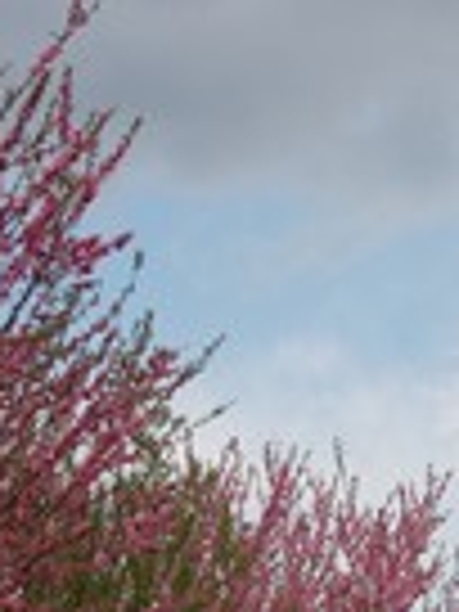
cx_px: 756
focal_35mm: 125
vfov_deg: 15.5
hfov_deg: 11.2
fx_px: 2210
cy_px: 587
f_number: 5.6
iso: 200
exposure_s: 1/640
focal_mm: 28
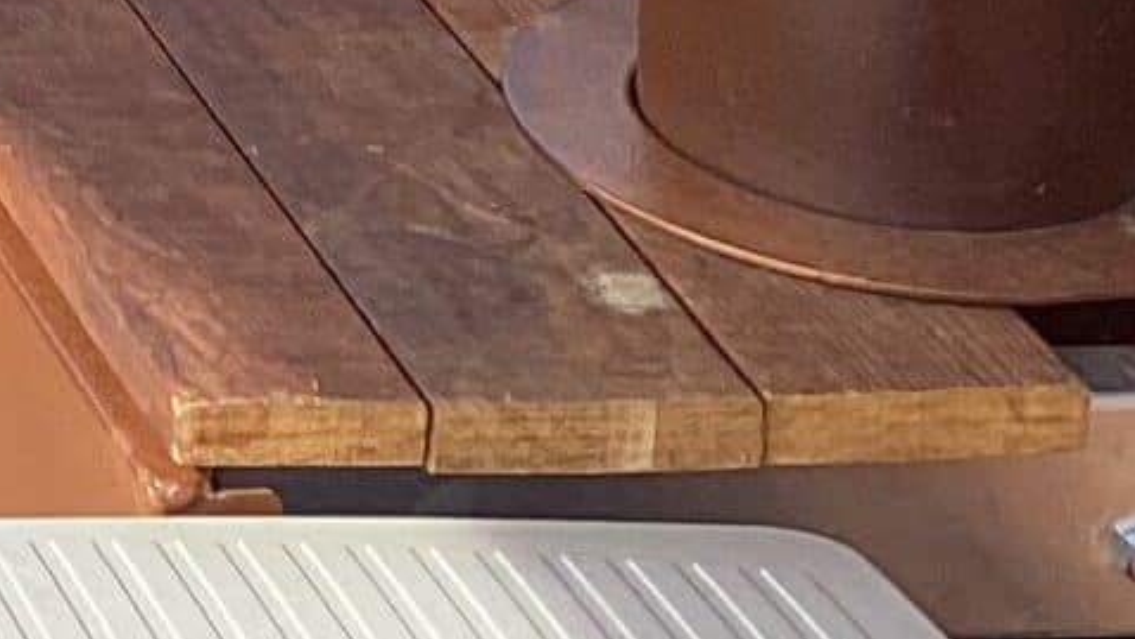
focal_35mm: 181
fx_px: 5448
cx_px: -1864
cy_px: -1546
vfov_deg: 6.0
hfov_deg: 9.9
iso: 25
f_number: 2.4
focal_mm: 3.3
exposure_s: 1/312
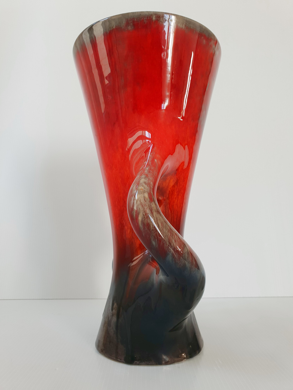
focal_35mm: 26
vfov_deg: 67.3
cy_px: 195
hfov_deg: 53.1
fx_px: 293
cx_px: 146
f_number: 2.4
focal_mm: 4.3
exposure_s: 1/100
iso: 80
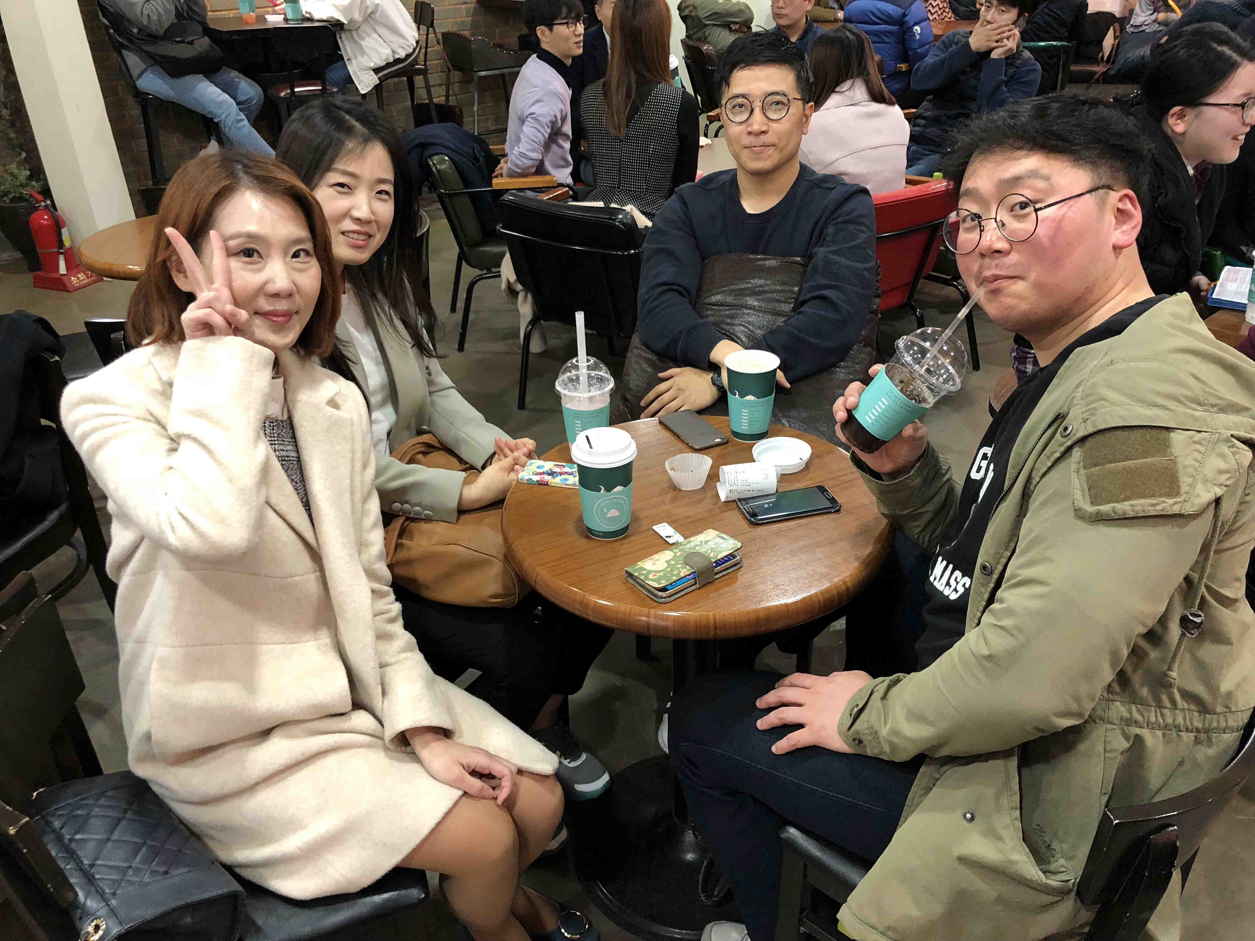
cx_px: 628
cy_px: 470
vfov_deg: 49.7
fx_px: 1015
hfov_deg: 63.4
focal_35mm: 28
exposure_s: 1/15
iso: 64
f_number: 1.8
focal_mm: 4
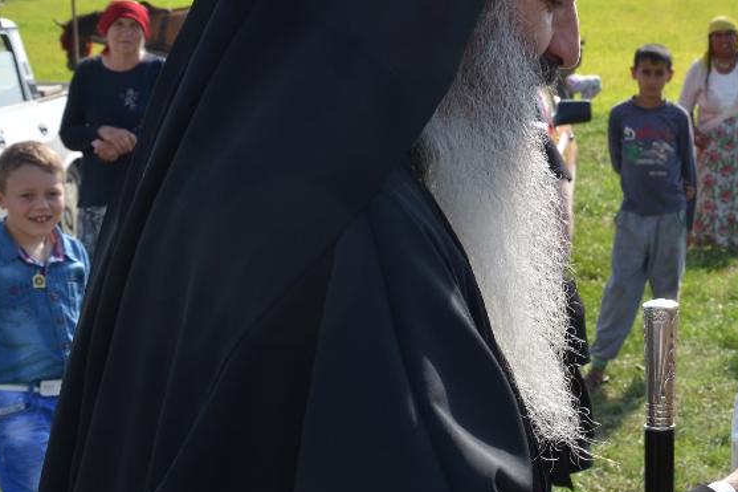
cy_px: 233
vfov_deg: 12.1
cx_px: 718
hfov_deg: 17.7
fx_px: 2317
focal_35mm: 113
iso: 200
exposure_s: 1/320
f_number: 9
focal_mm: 35
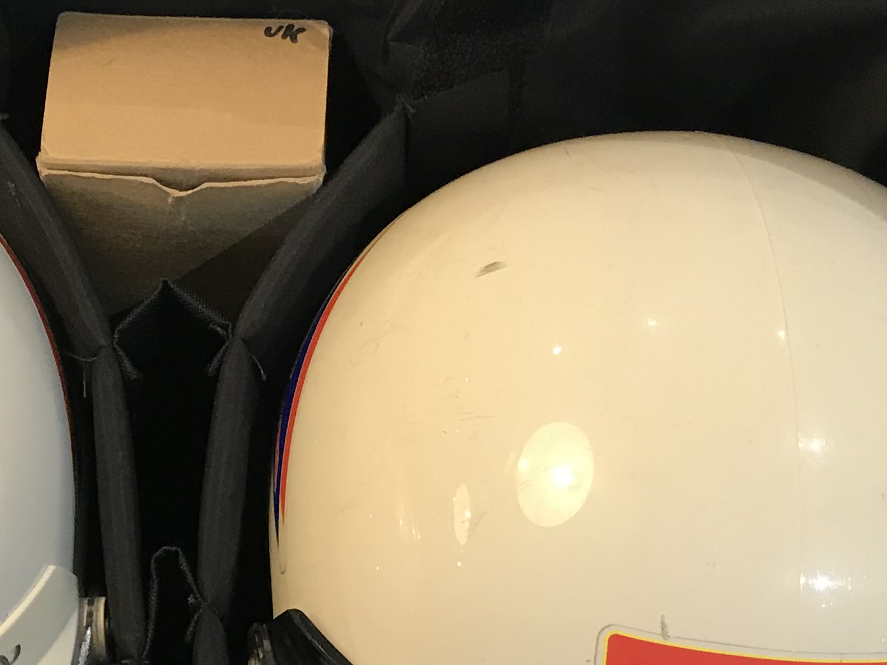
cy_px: 349
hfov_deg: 23.7
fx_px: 2075
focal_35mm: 81
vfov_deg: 18.2
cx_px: 162
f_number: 1.8
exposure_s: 1/25
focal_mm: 3.99
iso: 32
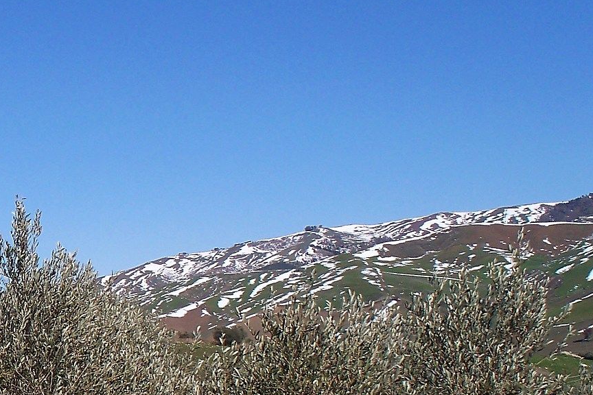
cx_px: -115
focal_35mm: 104
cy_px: 304
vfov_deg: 13.1
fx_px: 1713
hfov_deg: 18.6
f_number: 5
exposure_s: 1/800
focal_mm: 7.54
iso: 64
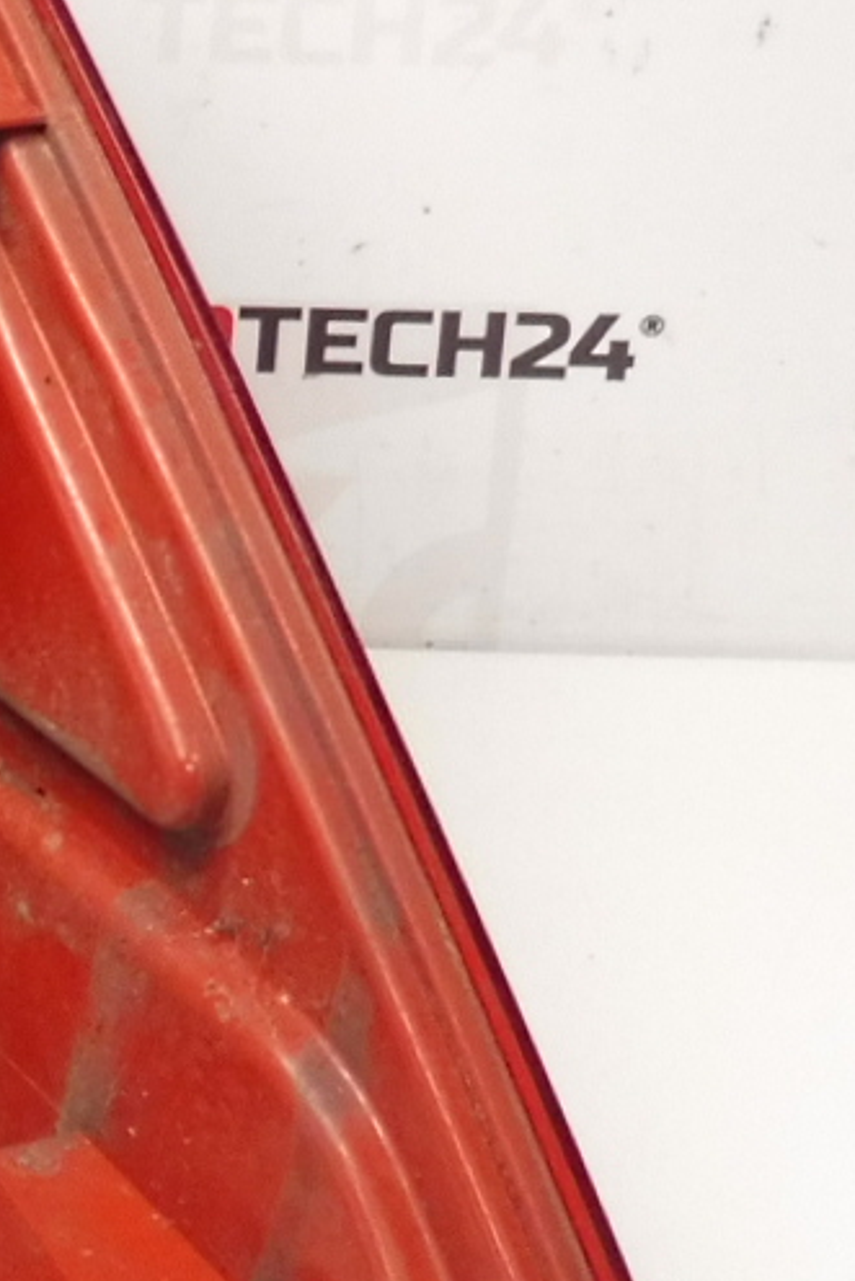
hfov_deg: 12.3
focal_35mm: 103
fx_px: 3667
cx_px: -620
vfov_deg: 19.8
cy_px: 638
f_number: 3.5
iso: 200
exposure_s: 1/60
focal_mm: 4.3
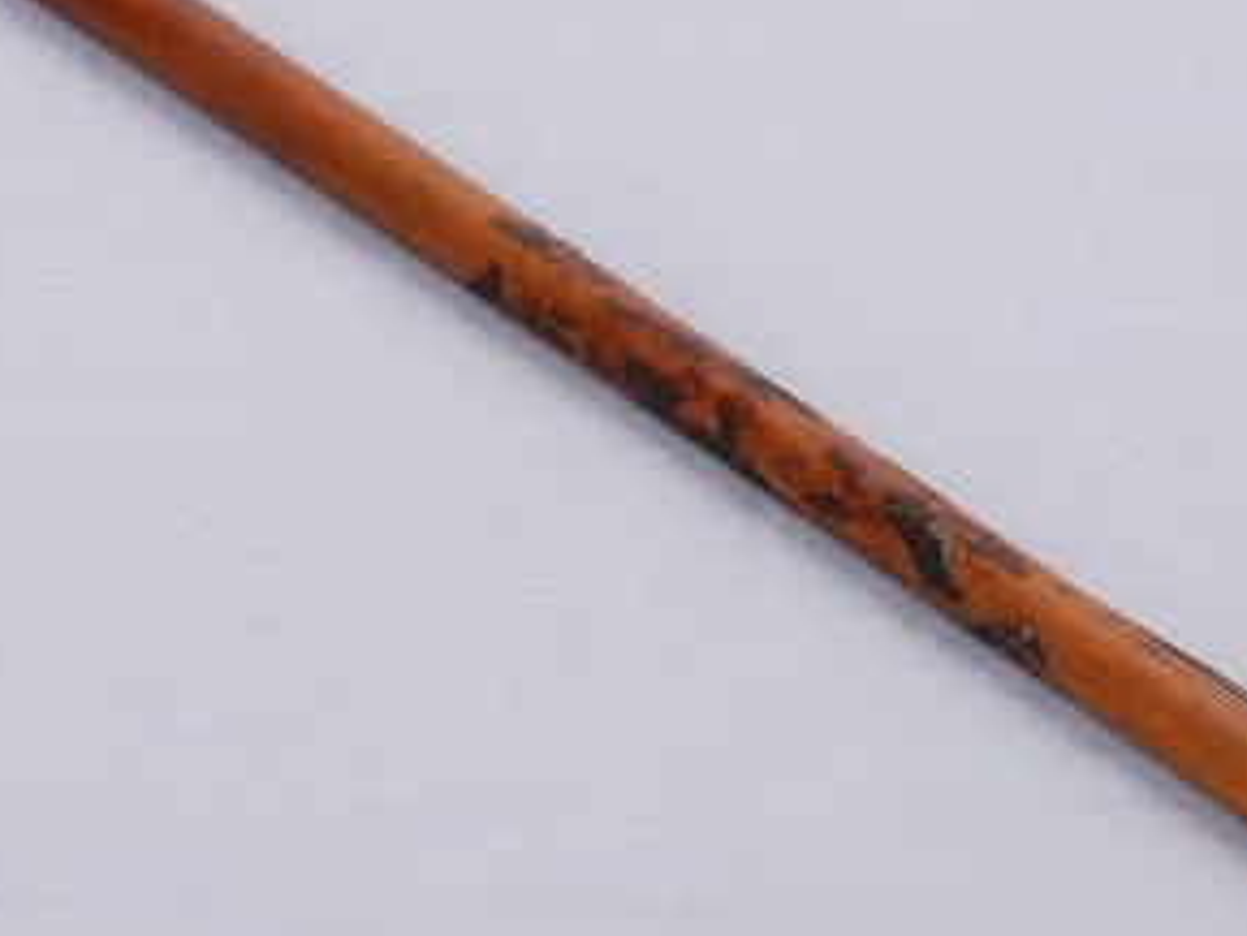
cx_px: 695
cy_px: 393
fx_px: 8073
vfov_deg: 6.6
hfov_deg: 8.8
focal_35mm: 224
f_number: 20
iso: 100
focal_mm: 70
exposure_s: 1/80
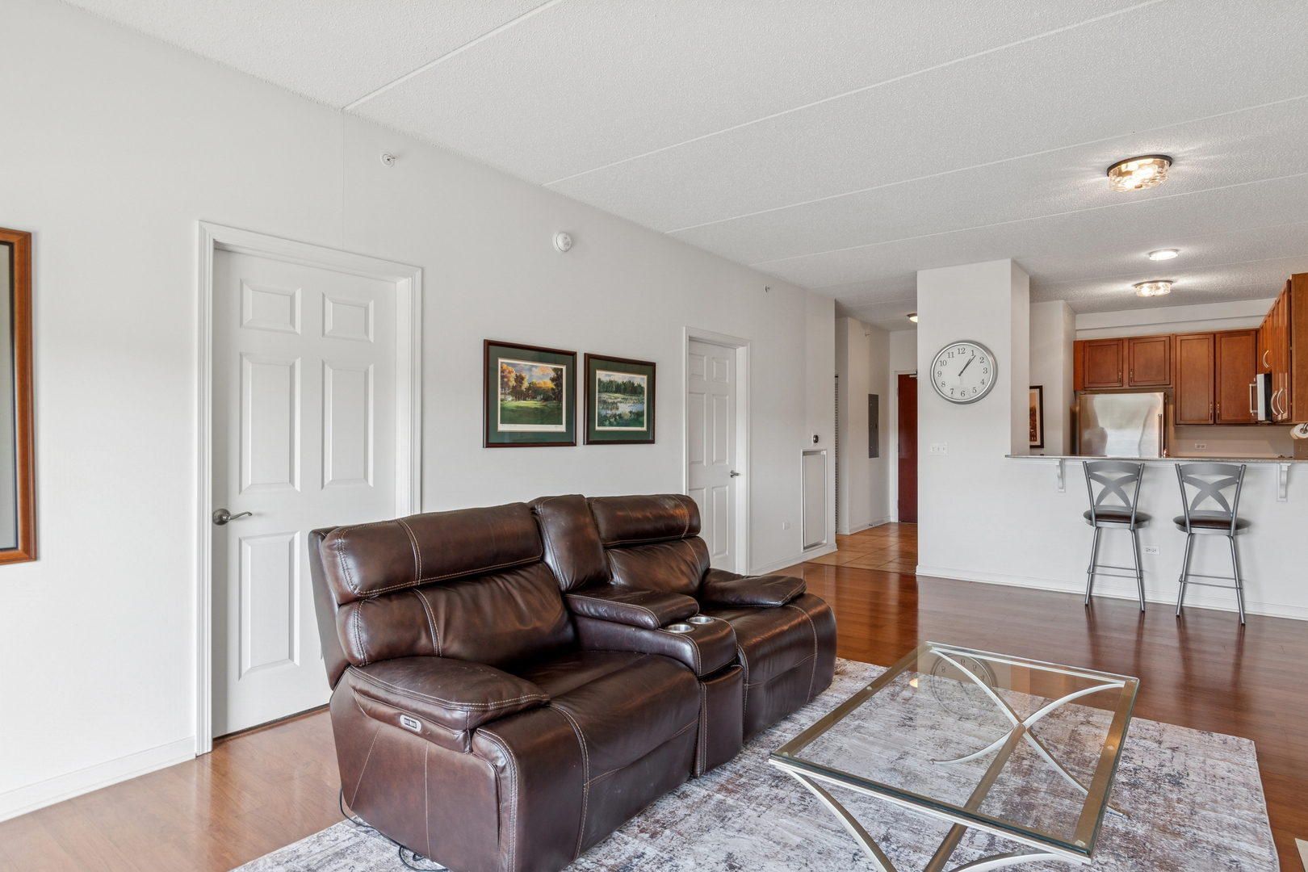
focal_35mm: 18
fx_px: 654
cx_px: 654
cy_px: 436
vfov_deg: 67.4
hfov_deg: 90.0
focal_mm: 12
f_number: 8
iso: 400
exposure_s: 1/20
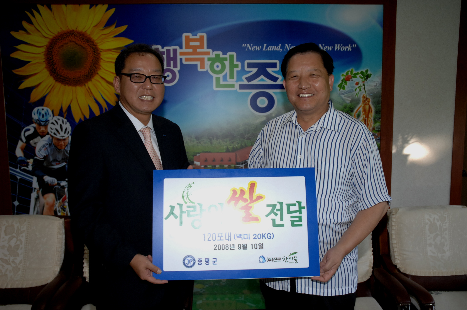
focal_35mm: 33
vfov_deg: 39.9
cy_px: 155
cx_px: 234
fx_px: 428
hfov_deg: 57.3
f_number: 5.6
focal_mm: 22
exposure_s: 1/60
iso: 400
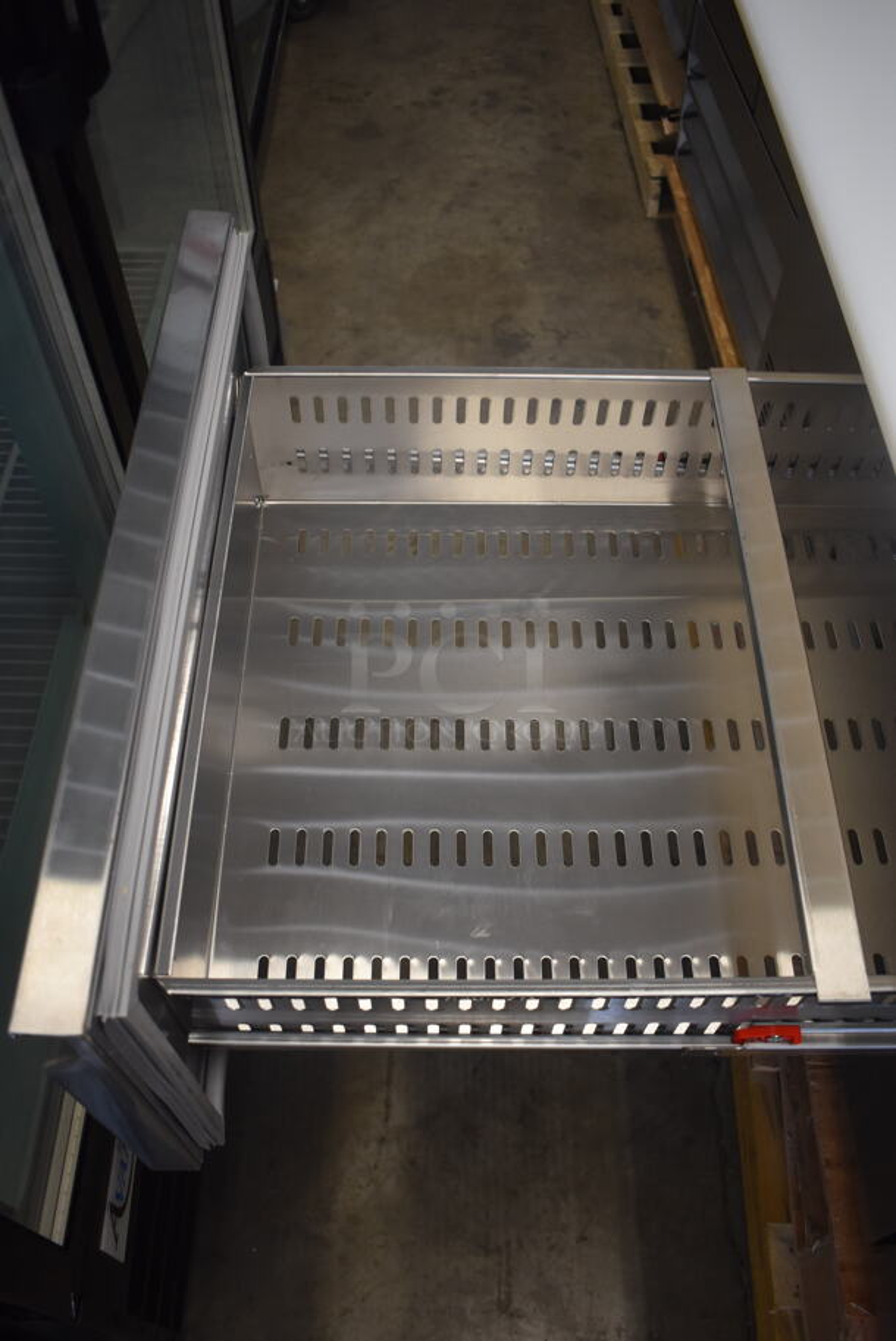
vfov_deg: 61.9
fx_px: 1118
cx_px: 448
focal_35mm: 30
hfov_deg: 43.7
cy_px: 670
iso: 800
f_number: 3.5
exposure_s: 1/125
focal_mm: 20
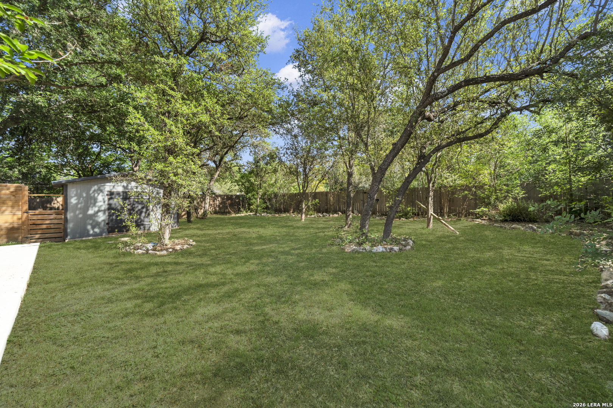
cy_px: 204
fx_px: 204
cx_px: 306
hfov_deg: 112.6
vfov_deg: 90.0
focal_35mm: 12
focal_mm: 12
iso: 400
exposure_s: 1/320
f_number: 9
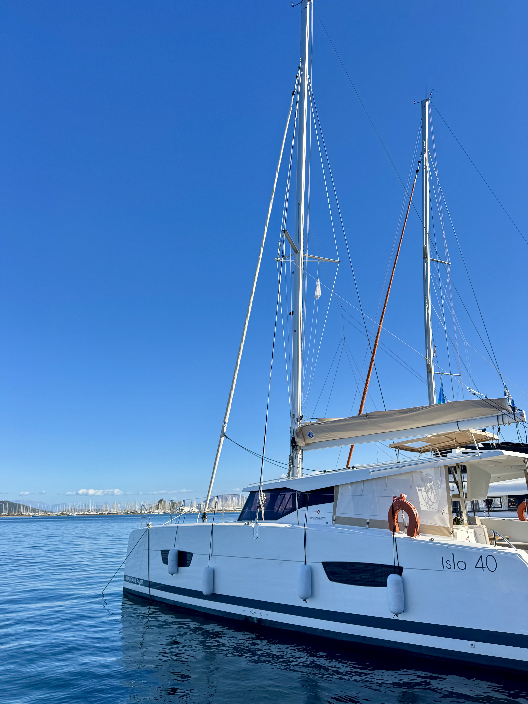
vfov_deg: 71.6
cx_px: 264
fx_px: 488
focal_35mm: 24
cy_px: 352
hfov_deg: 56.8
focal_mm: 6.76
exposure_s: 1/2174
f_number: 1.78
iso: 80
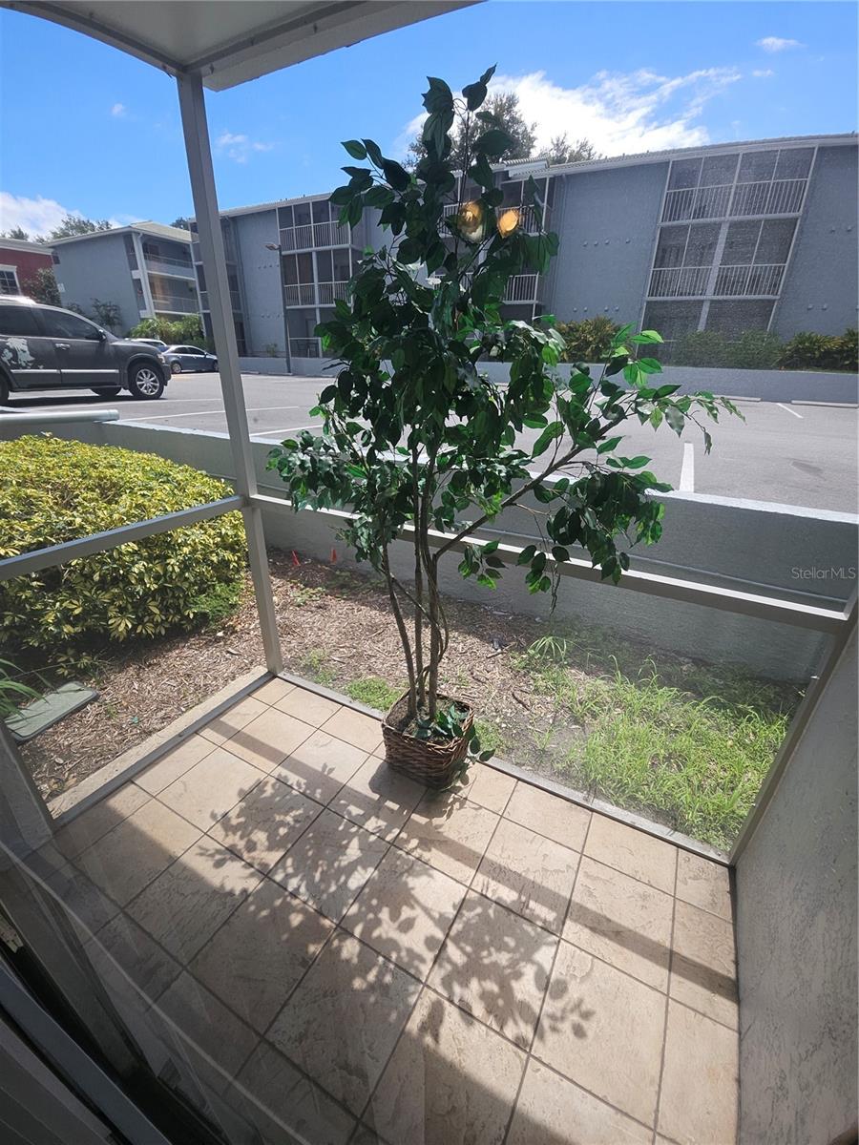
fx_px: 430
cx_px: 430
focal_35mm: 13
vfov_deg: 106.2
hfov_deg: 89.9
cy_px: 572
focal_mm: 1.7
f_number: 2.2
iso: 32
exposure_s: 1/447
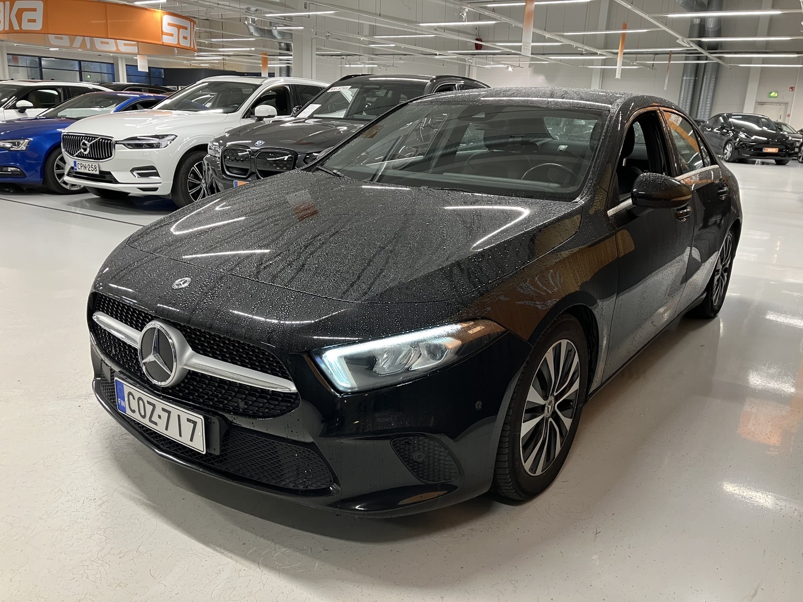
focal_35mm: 28
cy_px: 301
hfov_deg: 63.4
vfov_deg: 49.7
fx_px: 650
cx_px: 402
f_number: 1.8
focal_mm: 3.99
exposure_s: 1/53
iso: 160
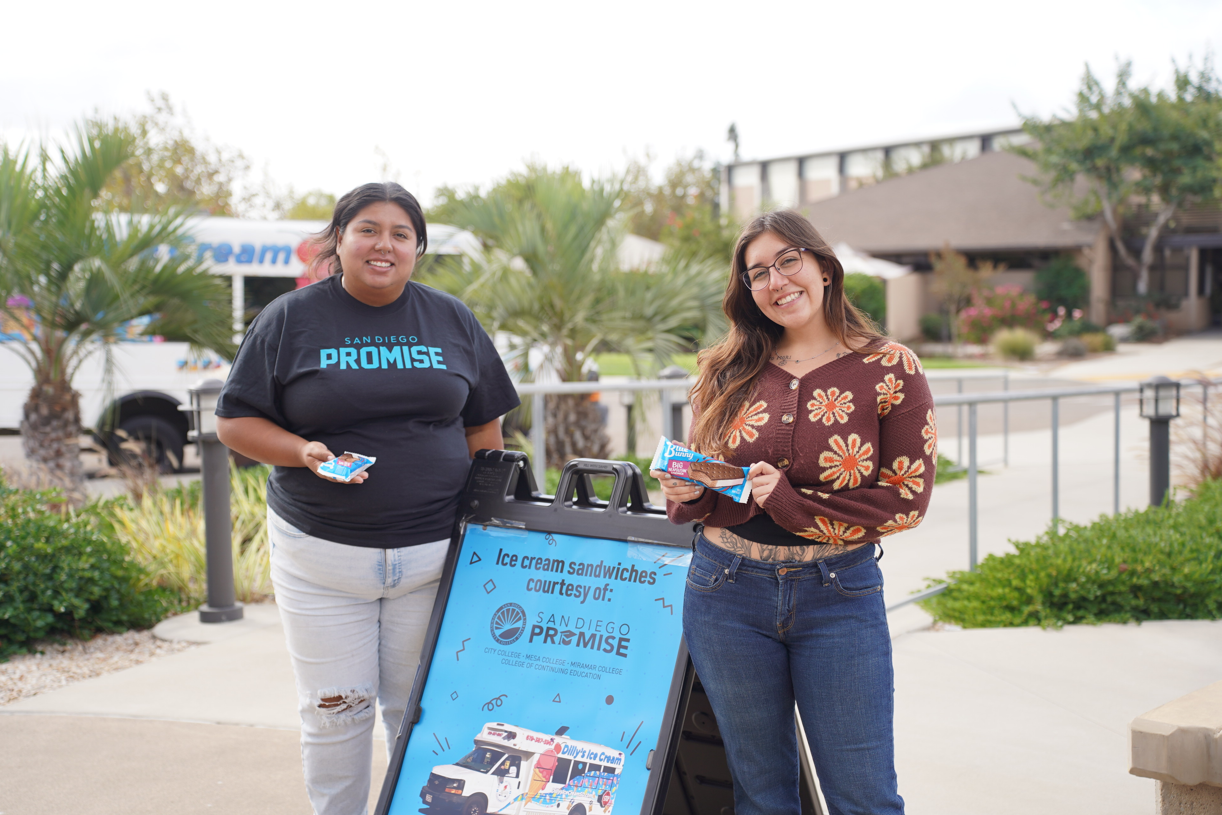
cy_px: 415
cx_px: 601
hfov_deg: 38.9
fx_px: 1731
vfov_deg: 26.5
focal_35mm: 51
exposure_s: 1/500
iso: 100
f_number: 2.8
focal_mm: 50
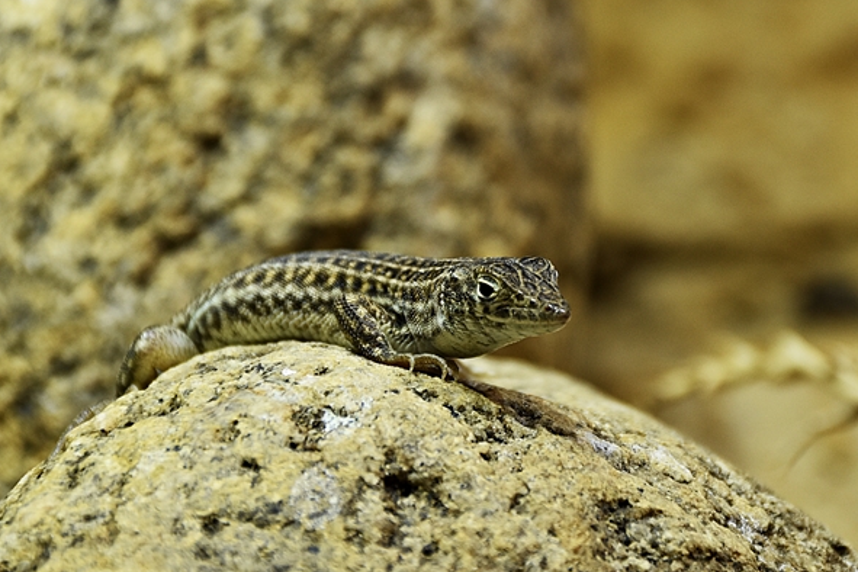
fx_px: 6196
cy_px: 201
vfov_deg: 5.3
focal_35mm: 260
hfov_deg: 7.9
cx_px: 489
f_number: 8
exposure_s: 1/250
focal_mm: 100
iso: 400
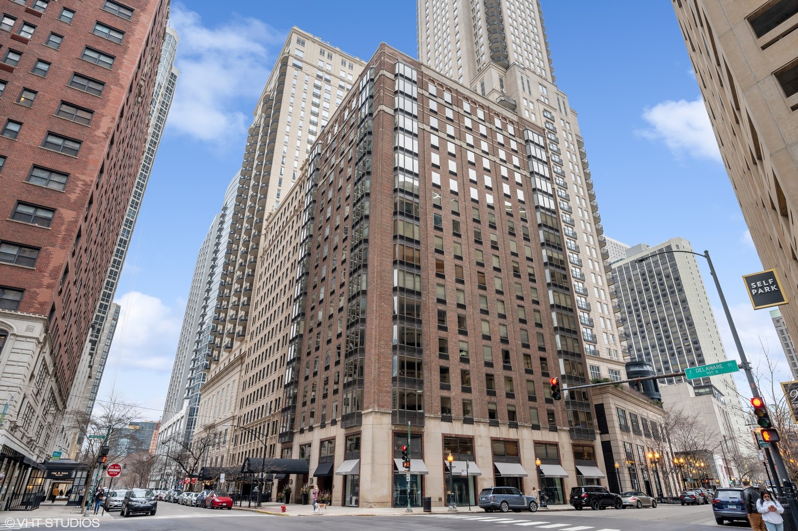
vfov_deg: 60.6
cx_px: 399
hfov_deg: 82.6
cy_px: 266
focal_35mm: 20
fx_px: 454
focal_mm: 20.5
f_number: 9
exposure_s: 1/13
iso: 100
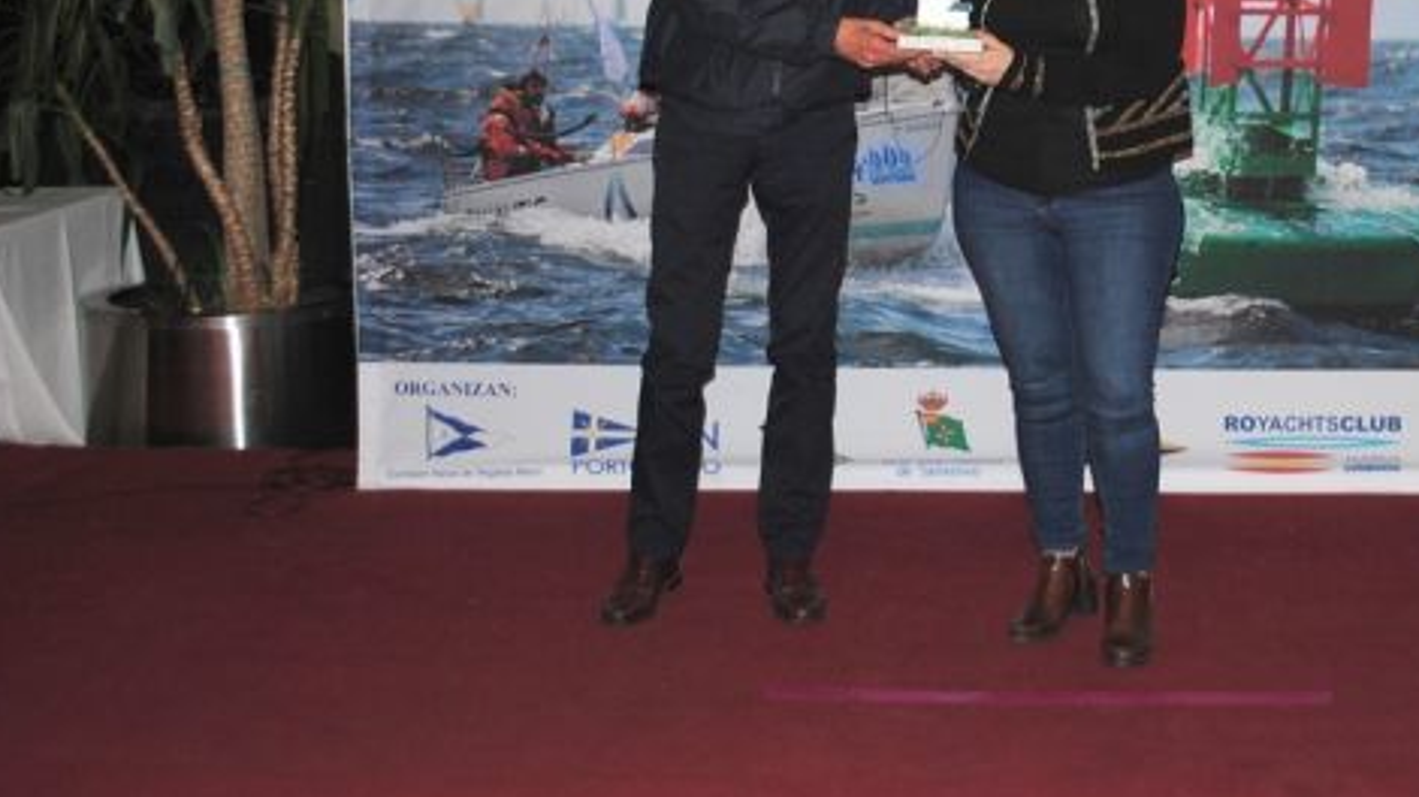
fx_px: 2219
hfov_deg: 34.9
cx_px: 1023
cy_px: 77
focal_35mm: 59
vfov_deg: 20.0
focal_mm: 22
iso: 200
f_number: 3.8
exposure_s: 1/60
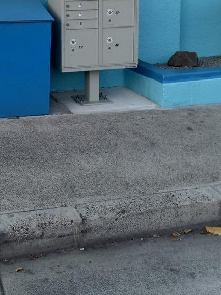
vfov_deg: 32.4
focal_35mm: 56
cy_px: 20
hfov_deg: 25.6
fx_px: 477
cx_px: 43
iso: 40
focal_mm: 3.94
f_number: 1.8
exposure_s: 1/466
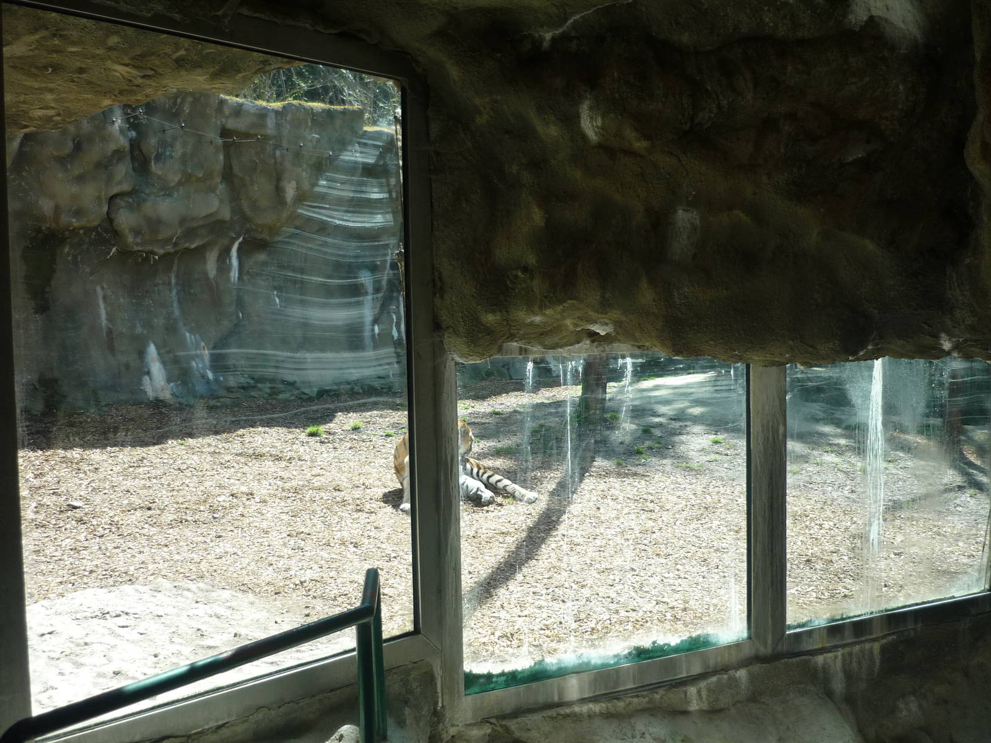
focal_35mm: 33
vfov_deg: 42.9
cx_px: 496
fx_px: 945
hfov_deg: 55.4
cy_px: 372
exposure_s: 1/250
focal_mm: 5.5
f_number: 2.8
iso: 100
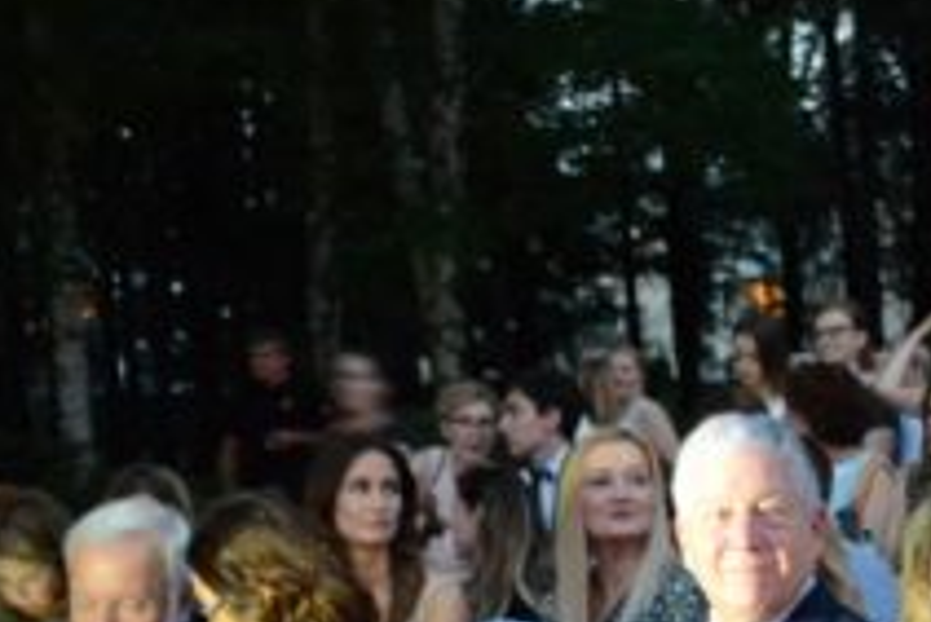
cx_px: 980
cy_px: 560
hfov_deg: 17.4
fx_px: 2950
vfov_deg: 12.0
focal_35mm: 114
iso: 3200
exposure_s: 1/8
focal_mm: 32
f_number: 4.8
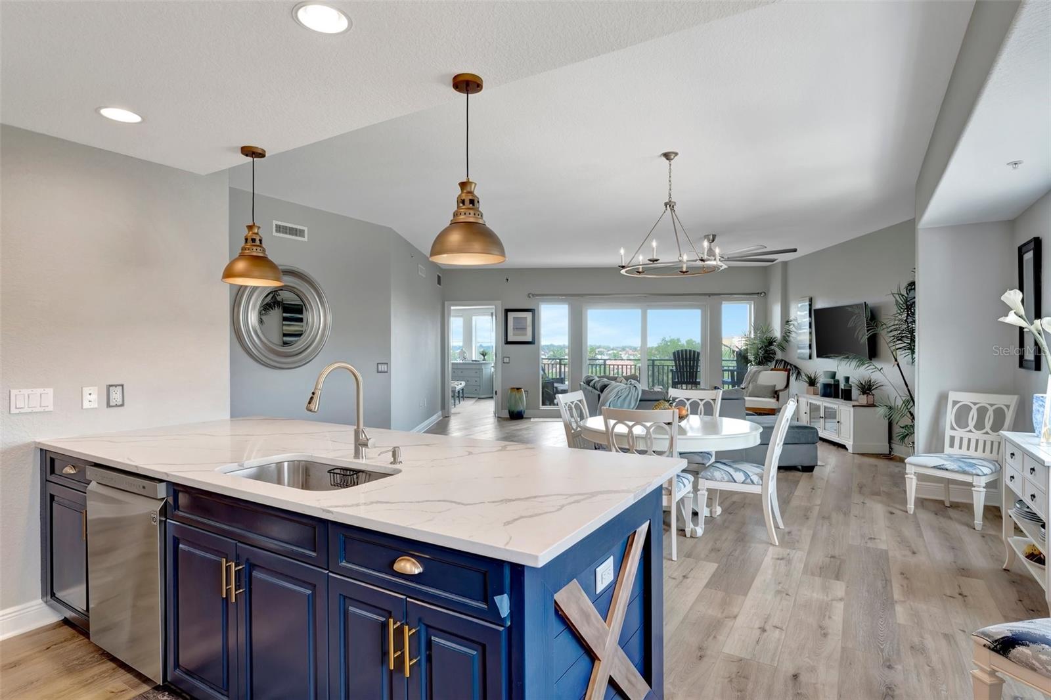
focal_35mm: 19
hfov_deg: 87.5
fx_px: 549
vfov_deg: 65.0
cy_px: 350
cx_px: 526
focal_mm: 18.8
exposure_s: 1/20
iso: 400
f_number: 9
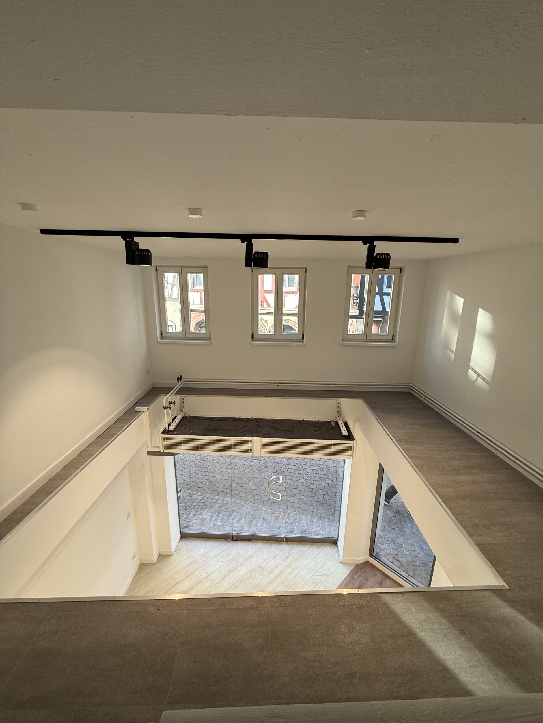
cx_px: 272
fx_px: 293
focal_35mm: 14
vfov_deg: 102.1
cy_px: 362
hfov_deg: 85.7
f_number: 2.2
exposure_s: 1/111
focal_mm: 2.22
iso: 64
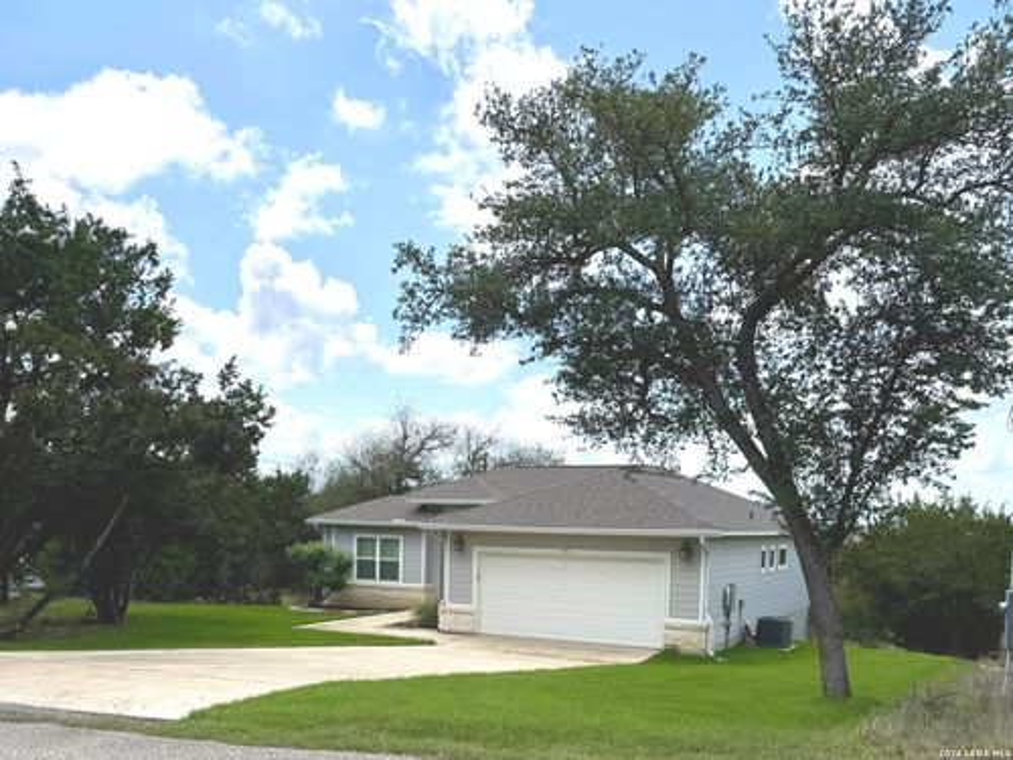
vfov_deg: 56.8
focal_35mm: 24
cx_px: 506
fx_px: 702
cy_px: 380
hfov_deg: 71.6
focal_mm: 6.76
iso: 80
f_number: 1.78
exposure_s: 1/6711
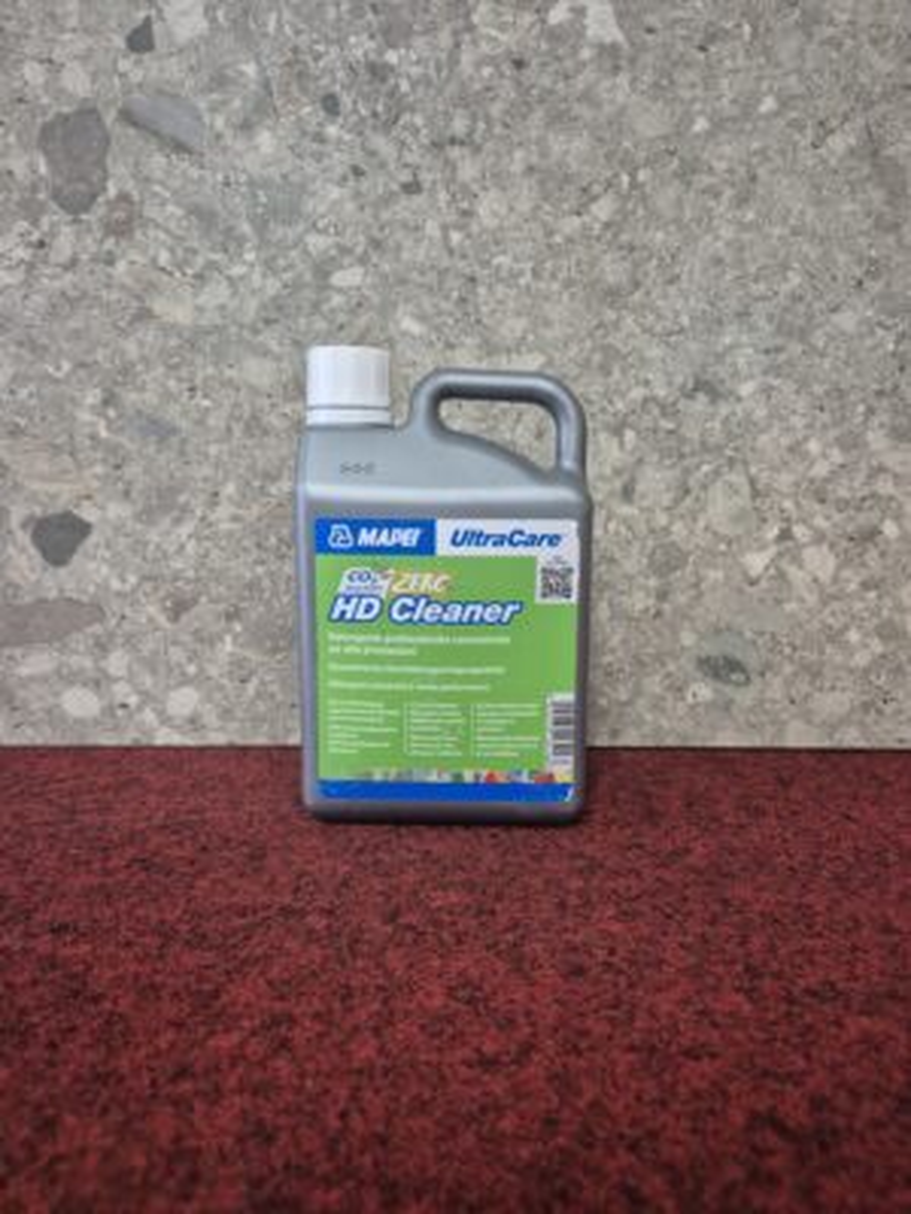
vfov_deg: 73.9
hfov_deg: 58.9
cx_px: 456
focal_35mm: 23
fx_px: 807
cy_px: 607
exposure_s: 1/100
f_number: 1.8
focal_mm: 5.4
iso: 500
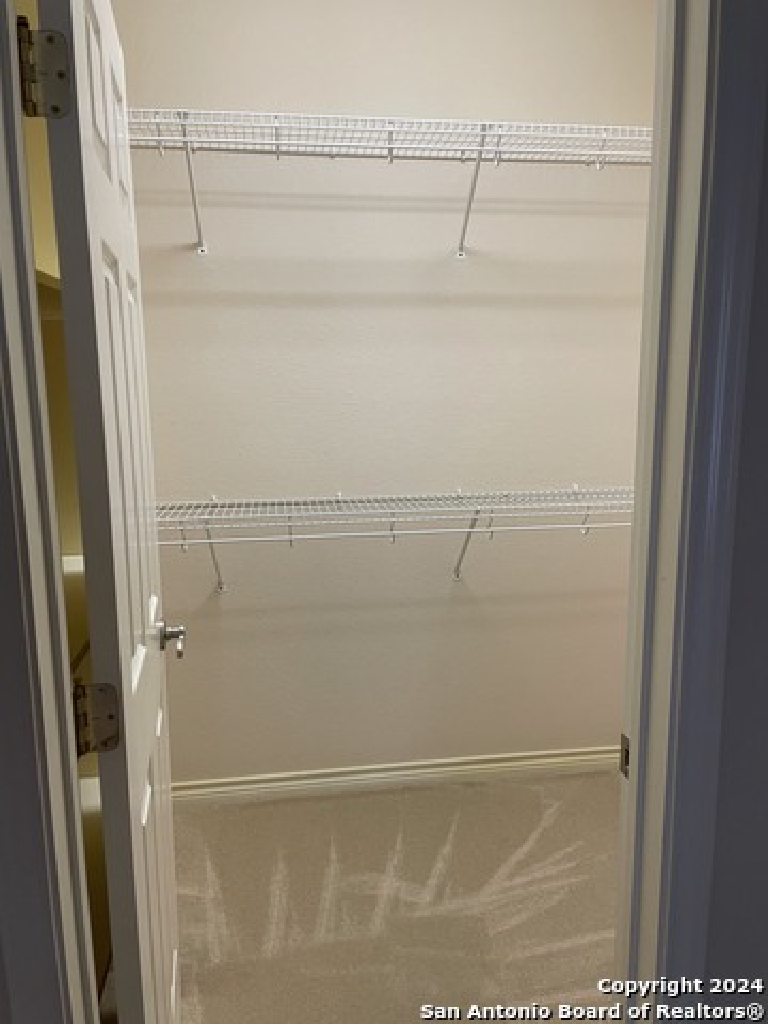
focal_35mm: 26
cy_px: 512
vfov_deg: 67.3
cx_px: 384
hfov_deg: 53.1
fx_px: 769
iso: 125
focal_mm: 4.2
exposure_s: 1/60
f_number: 1.6
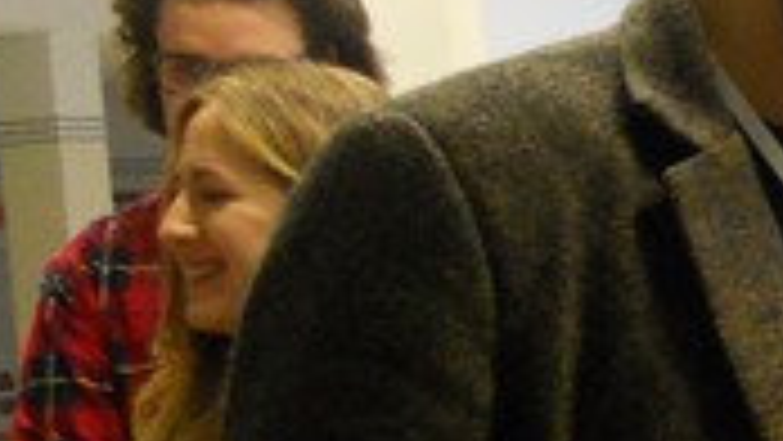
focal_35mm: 135
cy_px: 477
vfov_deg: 8.9
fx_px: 2804
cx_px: 1300
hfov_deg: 14.4
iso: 400
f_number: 3.2
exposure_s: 1/40
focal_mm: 4.9
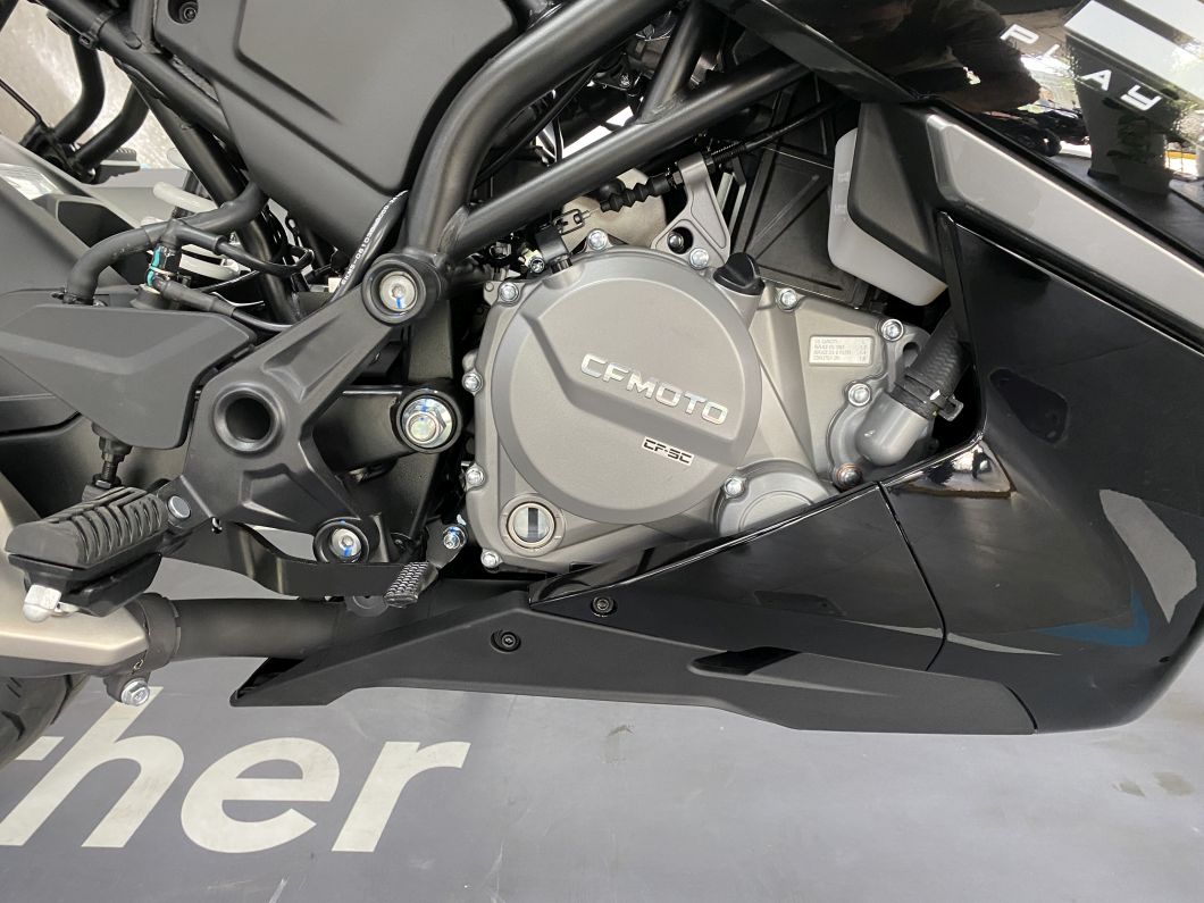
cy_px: 452
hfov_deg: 67.3
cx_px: 602
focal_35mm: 26
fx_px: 904
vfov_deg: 53.1
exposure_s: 1/50
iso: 250
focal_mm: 4.25
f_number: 1.8
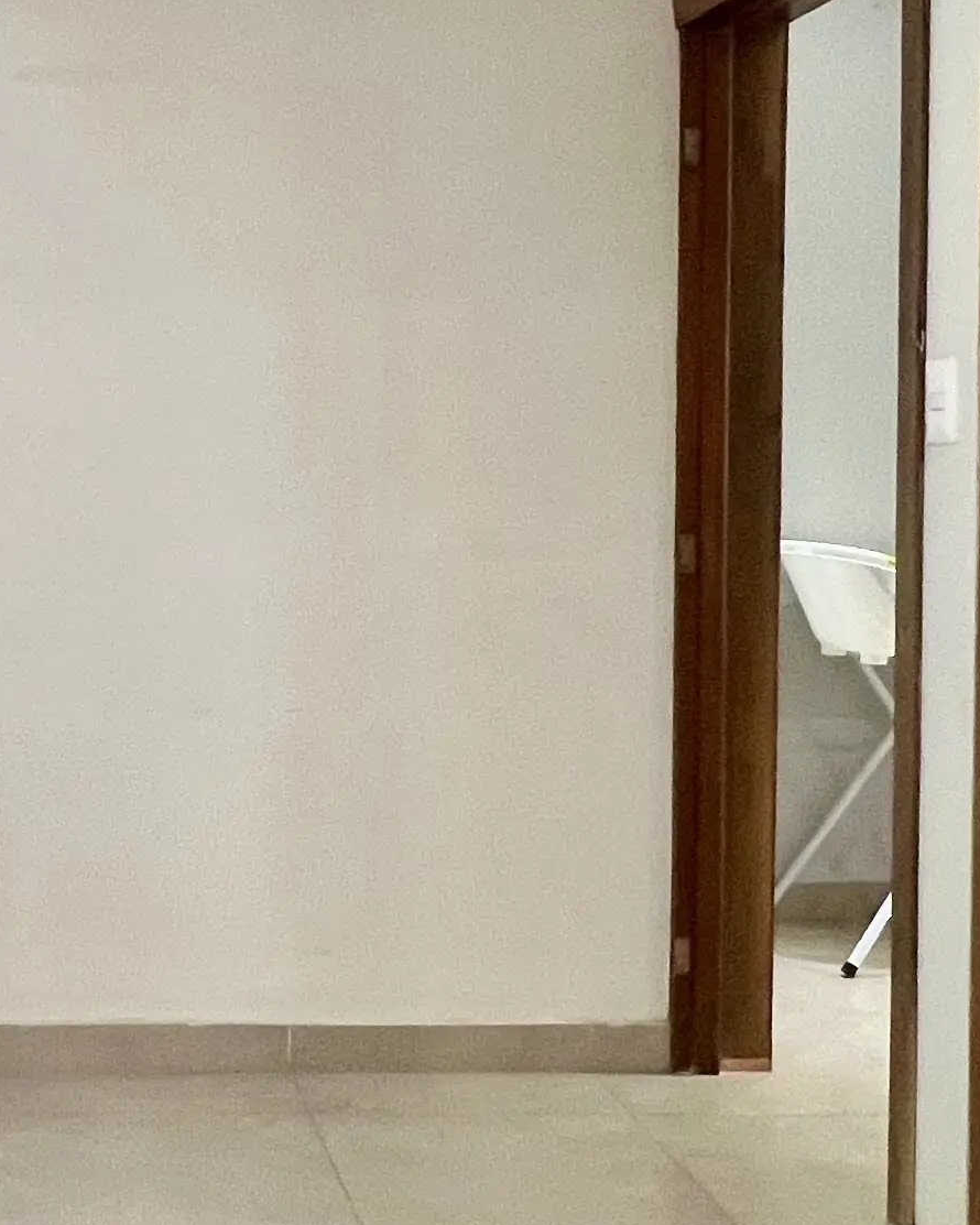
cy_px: 481
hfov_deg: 30.2
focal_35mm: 46
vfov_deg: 40.1
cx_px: -22
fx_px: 1667
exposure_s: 1/60
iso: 400
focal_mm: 1.57
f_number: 1.8
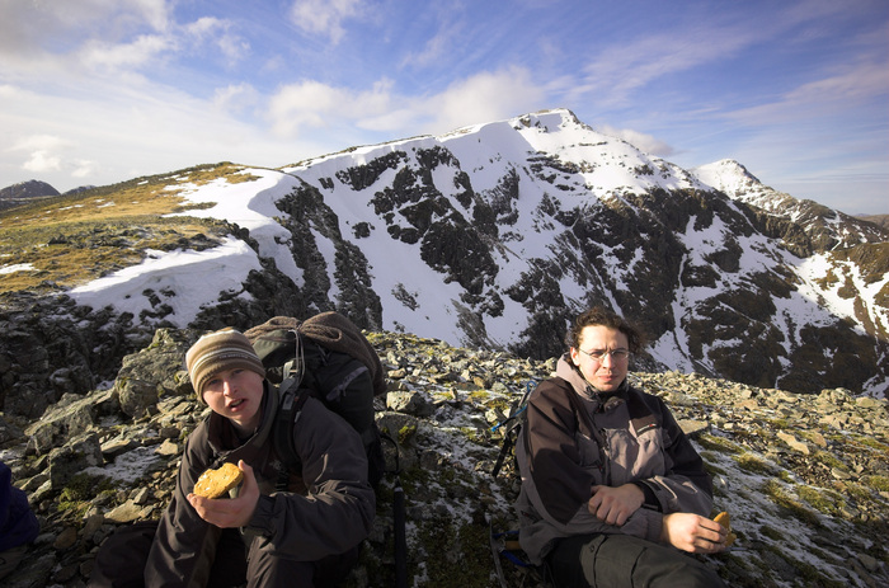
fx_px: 480
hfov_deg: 85.6
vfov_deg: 62.9
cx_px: 444
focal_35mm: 20
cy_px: 294
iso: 200
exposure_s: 1/80
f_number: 9
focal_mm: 13
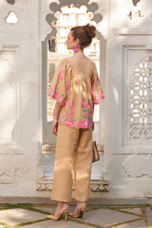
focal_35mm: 58
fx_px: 367
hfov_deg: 23.4
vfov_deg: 34.5
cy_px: 114
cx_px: 76
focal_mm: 39
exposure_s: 1/400
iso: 50
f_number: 2.8
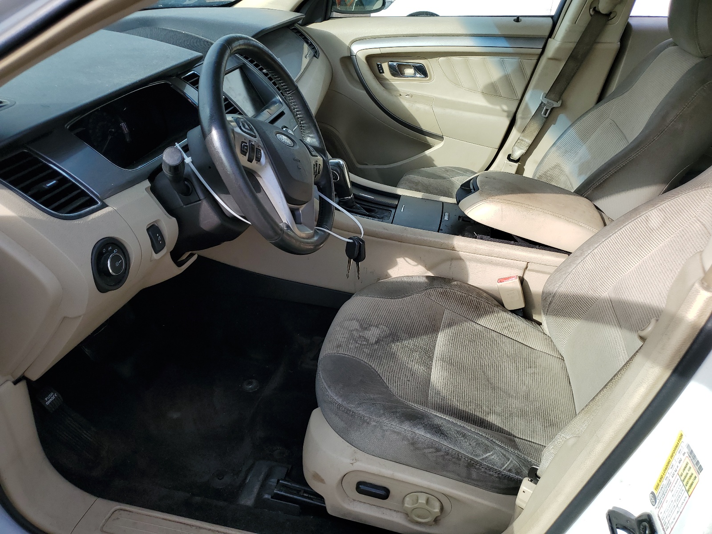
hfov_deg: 67.3
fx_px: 535
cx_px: 356
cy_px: 267
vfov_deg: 53.1
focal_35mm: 26
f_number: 1.5
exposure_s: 1/1250
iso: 50
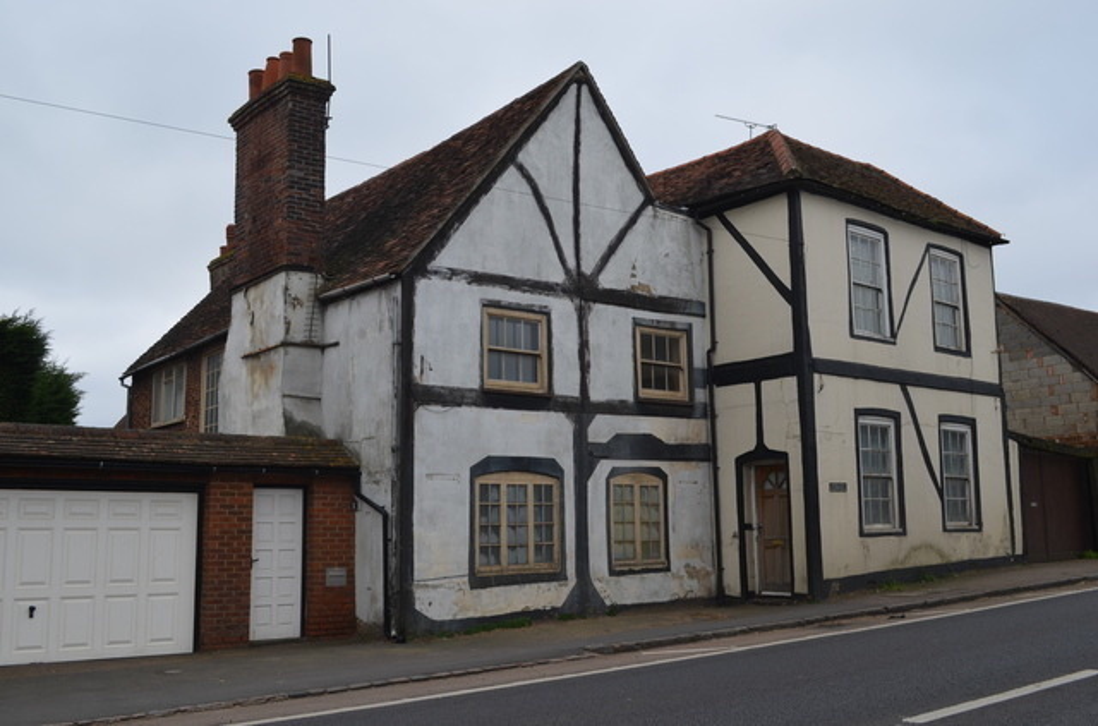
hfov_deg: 57.4
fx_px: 1004
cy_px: 363
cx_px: 549
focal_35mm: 33
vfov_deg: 39.7
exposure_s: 1/250
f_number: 8
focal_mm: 22
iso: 160
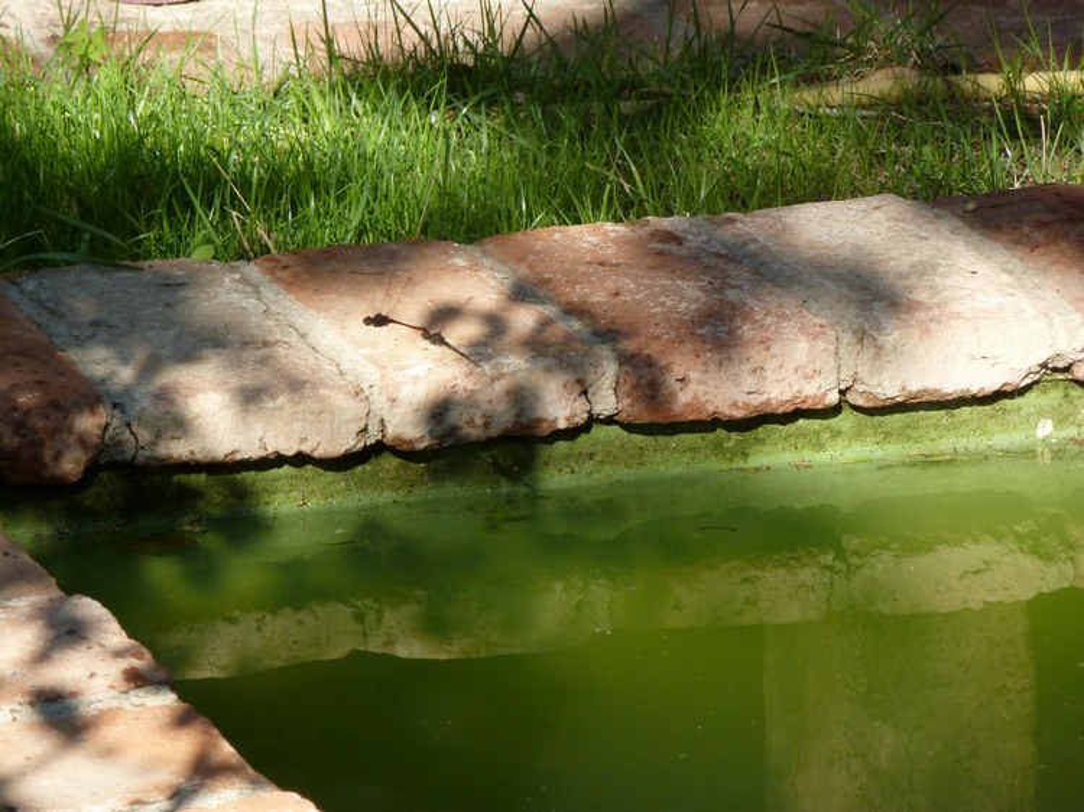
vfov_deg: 6.4
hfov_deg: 8.5
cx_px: 542
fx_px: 7263
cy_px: 406
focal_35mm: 232
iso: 250
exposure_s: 1/400
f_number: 5.6
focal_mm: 41.5
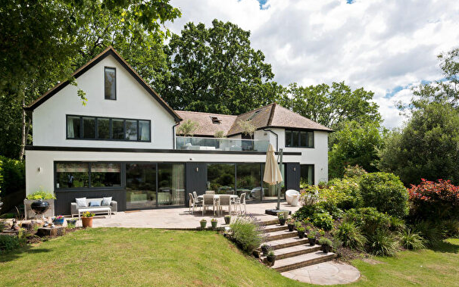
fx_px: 258
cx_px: 197
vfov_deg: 58.0
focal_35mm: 21
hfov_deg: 82.9
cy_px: 164
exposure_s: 1/500
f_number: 9
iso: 400
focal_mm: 17.5
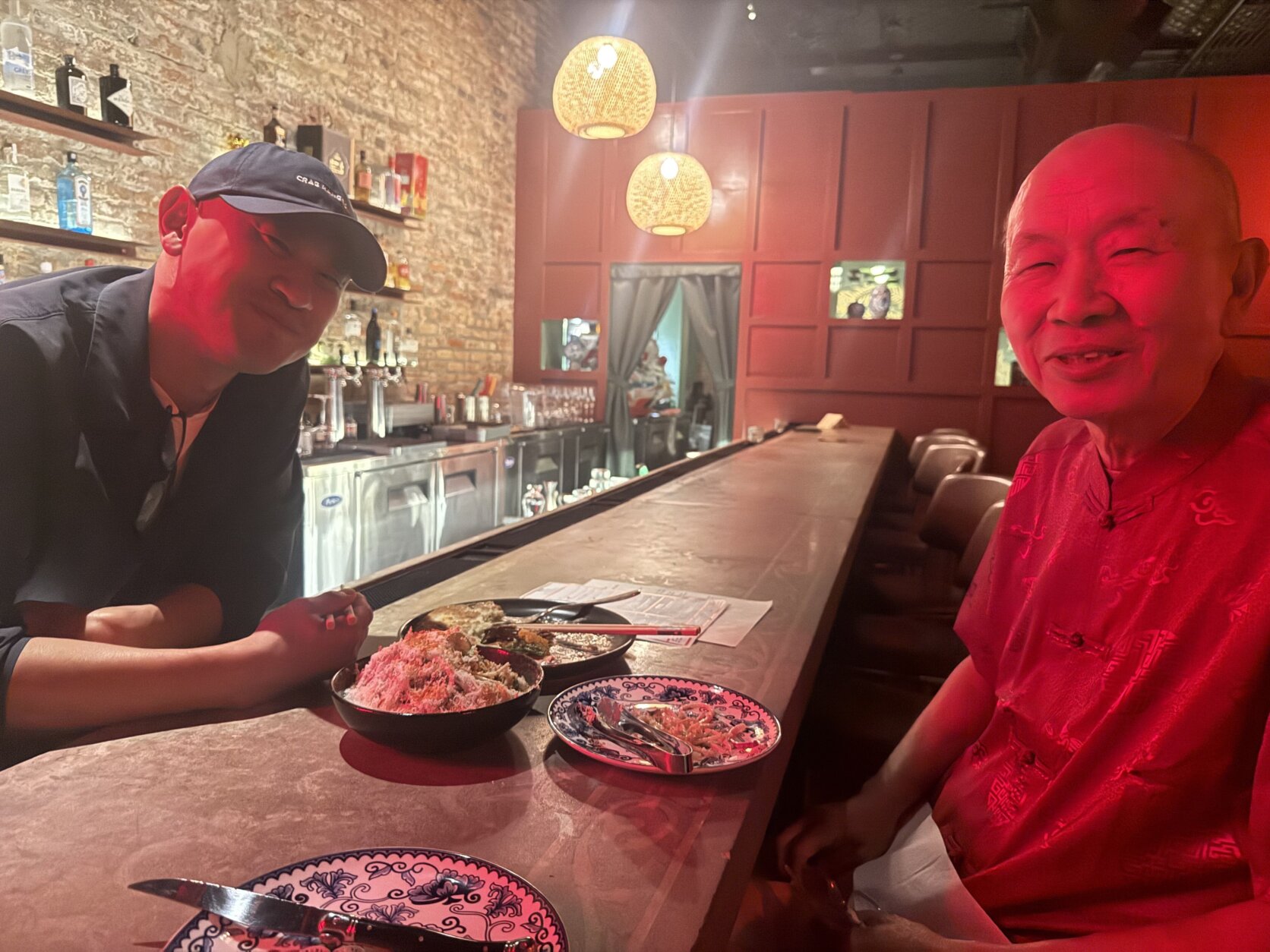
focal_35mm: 24
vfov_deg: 56.8
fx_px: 881
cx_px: 635
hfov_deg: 71.6
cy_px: 476
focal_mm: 6.76
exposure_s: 1/30
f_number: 1.78
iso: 1600
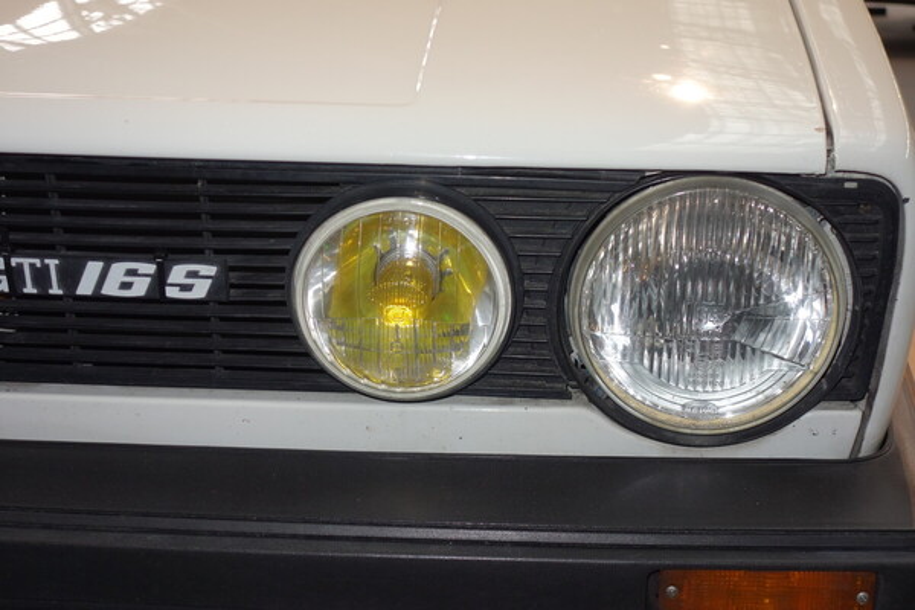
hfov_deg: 38.9
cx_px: 458
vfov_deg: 26.5
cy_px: 305
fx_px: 1296
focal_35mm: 51
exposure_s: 1/60
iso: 200
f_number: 3.2
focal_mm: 19.1
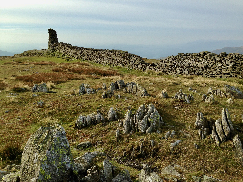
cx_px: 122
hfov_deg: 55.4
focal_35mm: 33
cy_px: 91
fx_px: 232
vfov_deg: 42.9
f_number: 2.4
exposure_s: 1/1004
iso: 50
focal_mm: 4.12
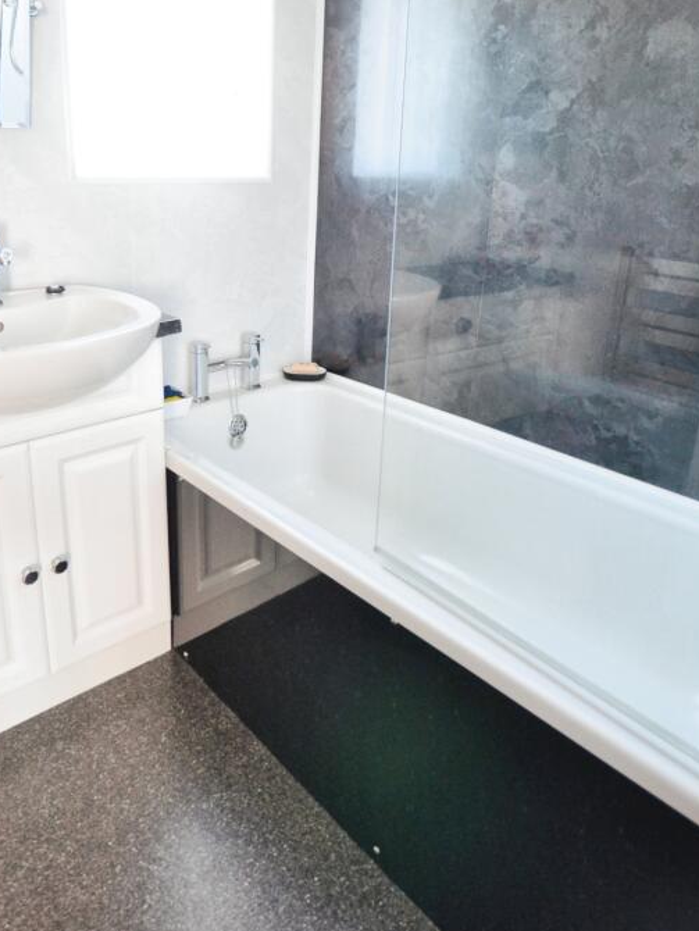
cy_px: 468
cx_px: 271
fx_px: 592
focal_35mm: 22
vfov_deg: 76.4
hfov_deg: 60.5
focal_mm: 10
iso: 800
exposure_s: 1/40
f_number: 3.5
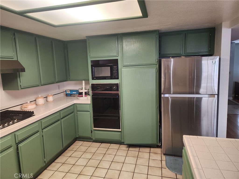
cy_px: 90
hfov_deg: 73.9
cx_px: 120
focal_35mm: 23
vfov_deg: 58.9
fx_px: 159
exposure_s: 1/120
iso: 160
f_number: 1.8
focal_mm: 6.4
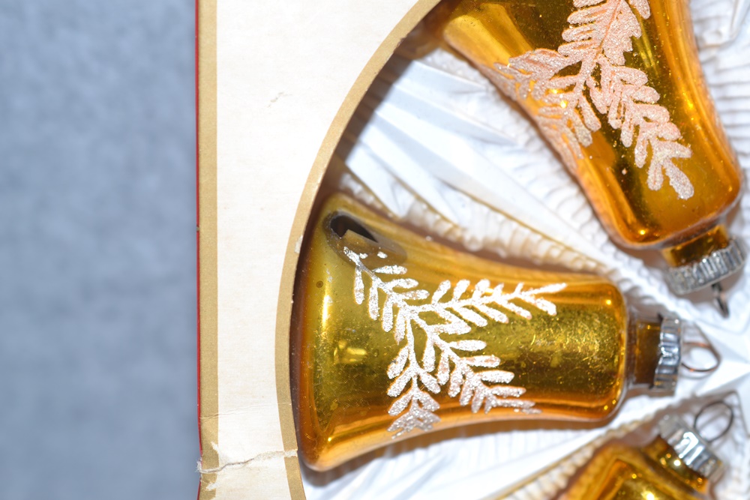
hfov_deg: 33.4
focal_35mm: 60
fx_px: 1250
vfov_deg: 22.6
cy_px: 250
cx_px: 375
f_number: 8
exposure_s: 1/60
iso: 100
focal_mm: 40
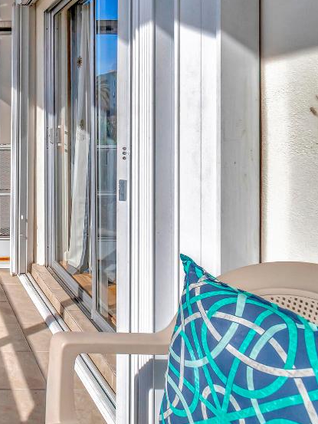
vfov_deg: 58.2
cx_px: -83
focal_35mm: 30
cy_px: 131
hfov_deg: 34.8
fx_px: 367
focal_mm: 10
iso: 500
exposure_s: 1/1600
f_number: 8
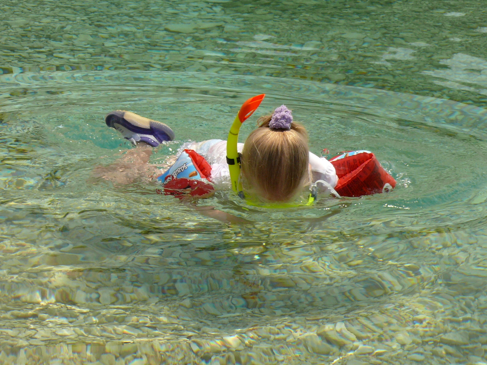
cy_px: 182
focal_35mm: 126
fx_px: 1773
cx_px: 244
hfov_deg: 15.6
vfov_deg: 11.8
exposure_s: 1/250
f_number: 5.6
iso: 100
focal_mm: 15.1
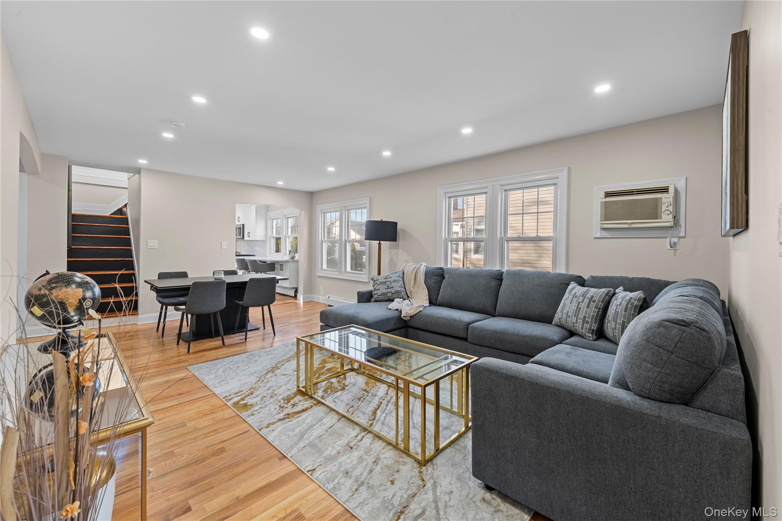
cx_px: 391
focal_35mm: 14
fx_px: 304
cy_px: 260
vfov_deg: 81.2
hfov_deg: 104.3
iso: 250
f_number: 10
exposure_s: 1/4
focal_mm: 14
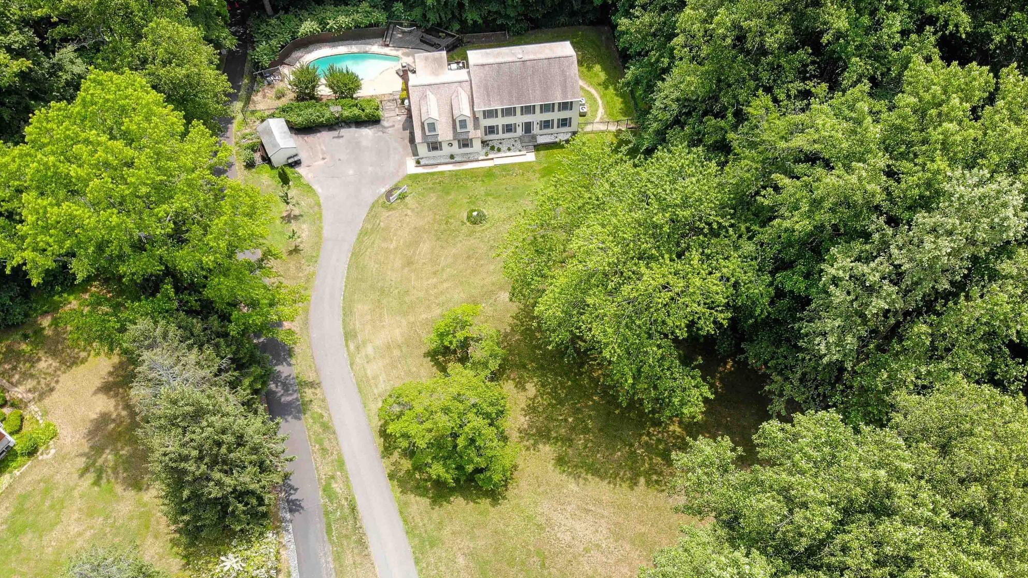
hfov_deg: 69.8
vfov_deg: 42.7
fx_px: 736
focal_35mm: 27
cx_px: 531
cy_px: 340
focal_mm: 4.5
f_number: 2.8
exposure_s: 1/323
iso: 100
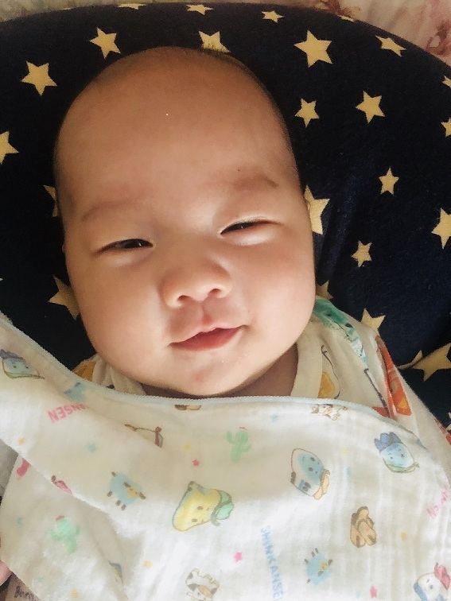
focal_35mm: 28
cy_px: 300
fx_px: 486
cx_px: 226
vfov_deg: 63.4
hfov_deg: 49.7
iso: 100
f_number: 1.8
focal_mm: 3.99
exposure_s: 1/5
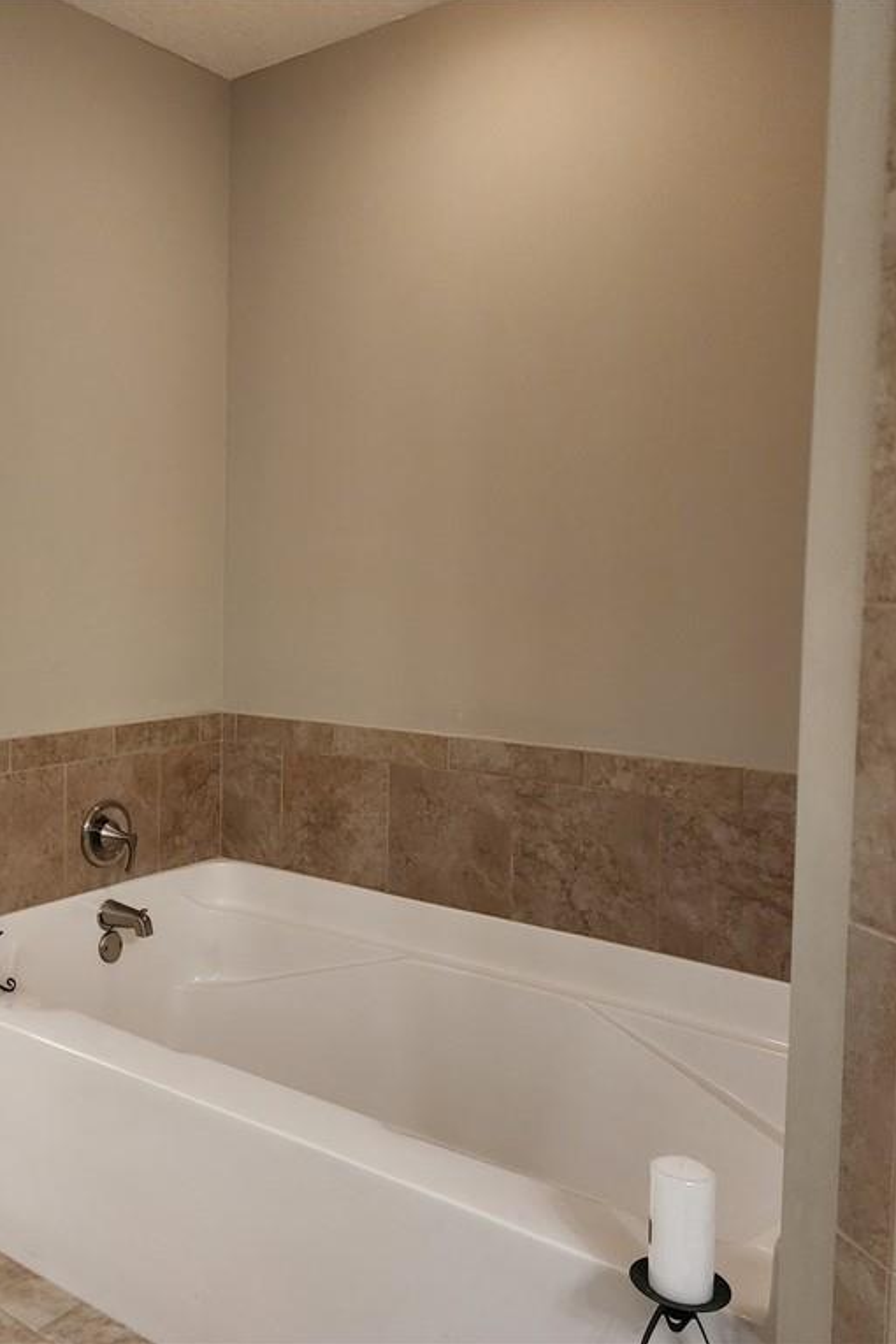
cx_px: 195
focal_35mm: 32
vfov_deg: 58.7
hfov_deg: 39.7
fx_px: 1195
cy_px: 671
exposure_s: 1/120
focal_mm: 6.4
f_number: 1.8
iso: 800
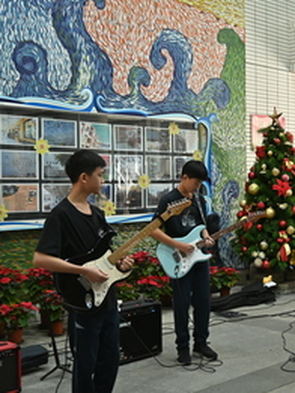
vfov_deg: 36.2
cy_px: 200
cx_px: 278
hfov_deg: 26.4
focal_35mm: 53
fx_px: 602
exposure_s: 1/320
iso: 1000
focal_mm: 24
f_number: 4
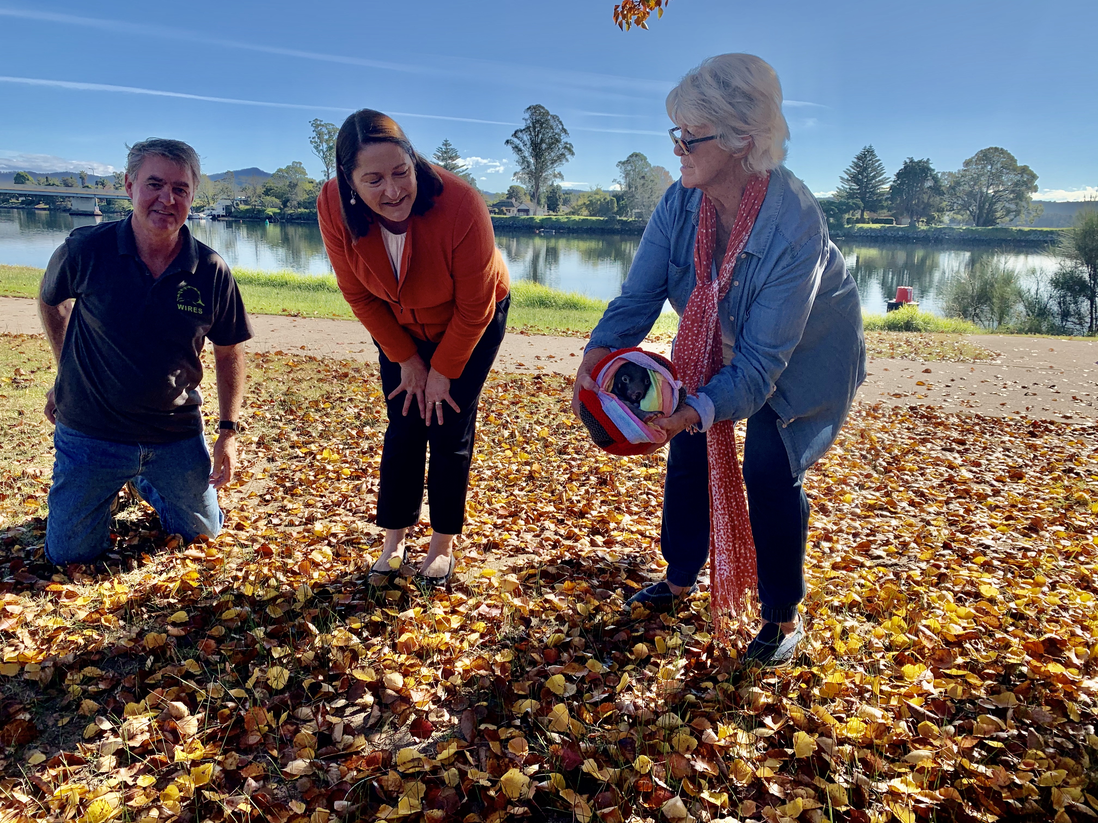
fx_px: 825
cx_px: 549
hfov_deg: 67.3
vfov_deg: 53.1
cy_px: 412
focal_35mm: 26
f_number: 1.8
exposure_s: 1/1332
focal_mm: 4.25
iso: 25
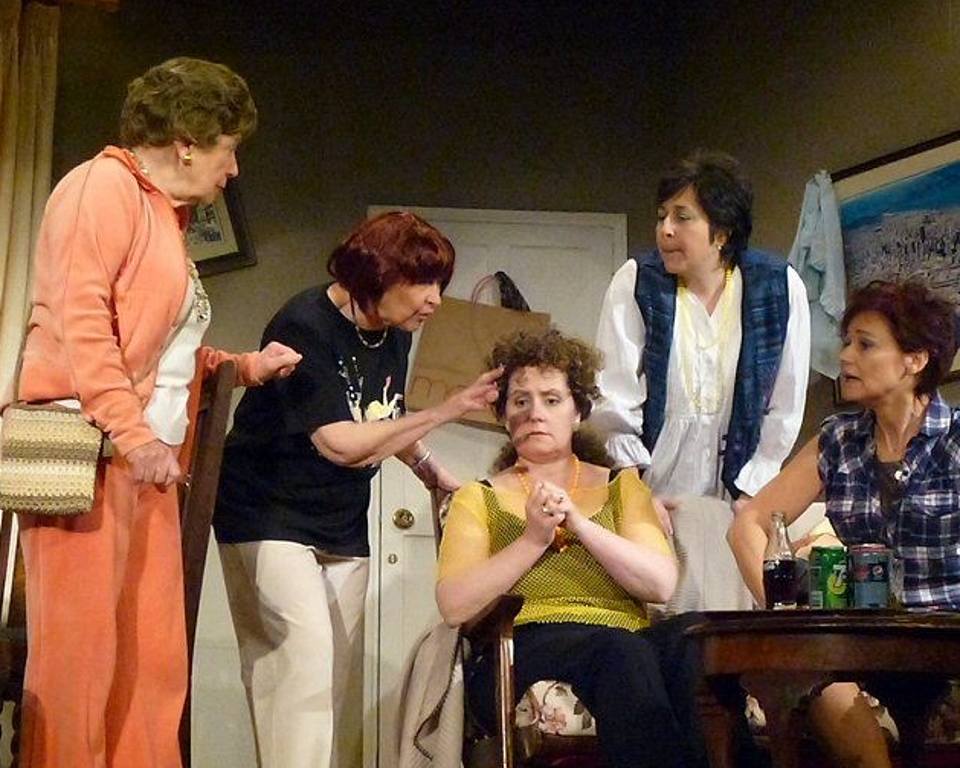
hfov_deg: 24.1
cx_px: 518
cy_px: 400
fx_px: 2244
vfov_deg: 19.4
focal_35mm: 79
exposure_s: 1/60
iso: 2500
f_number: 4.7
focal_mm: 12.7
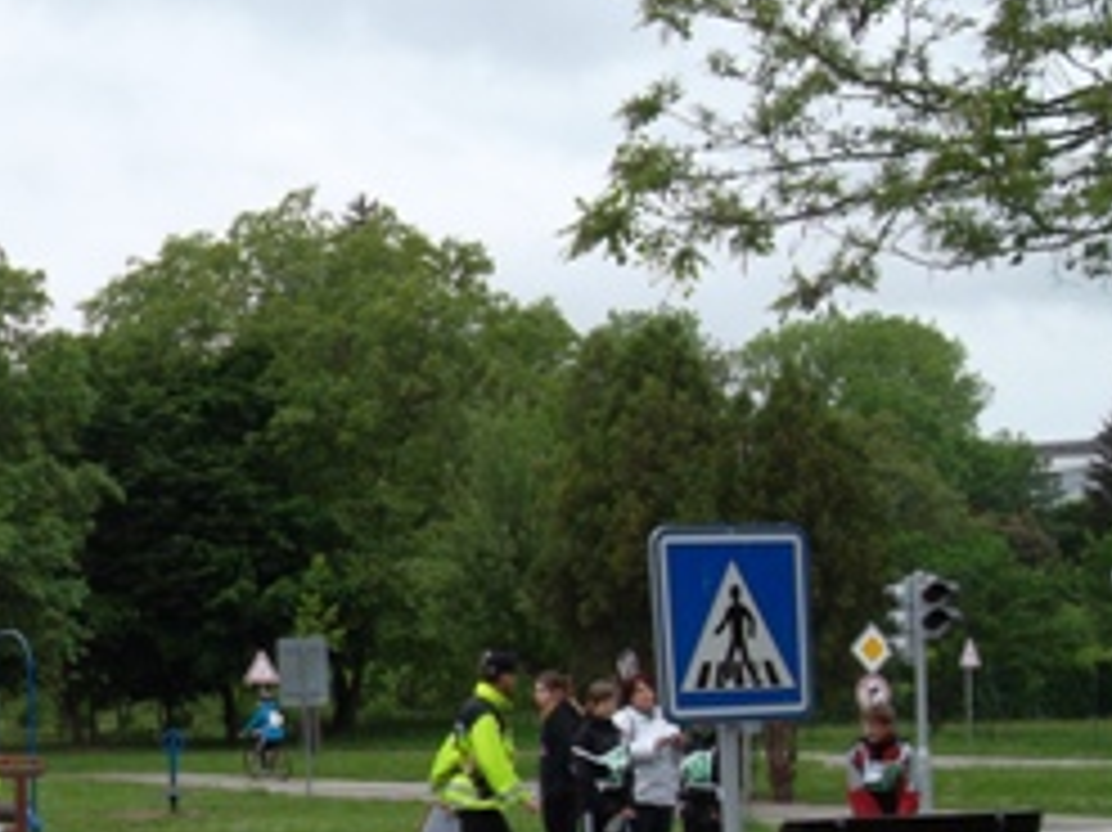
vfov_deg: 15.3
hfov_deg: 19.5
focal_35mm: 96
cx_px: -126
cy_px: 675
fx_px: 3082
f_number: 4
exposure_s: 1/150
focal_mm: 6.6
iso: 80
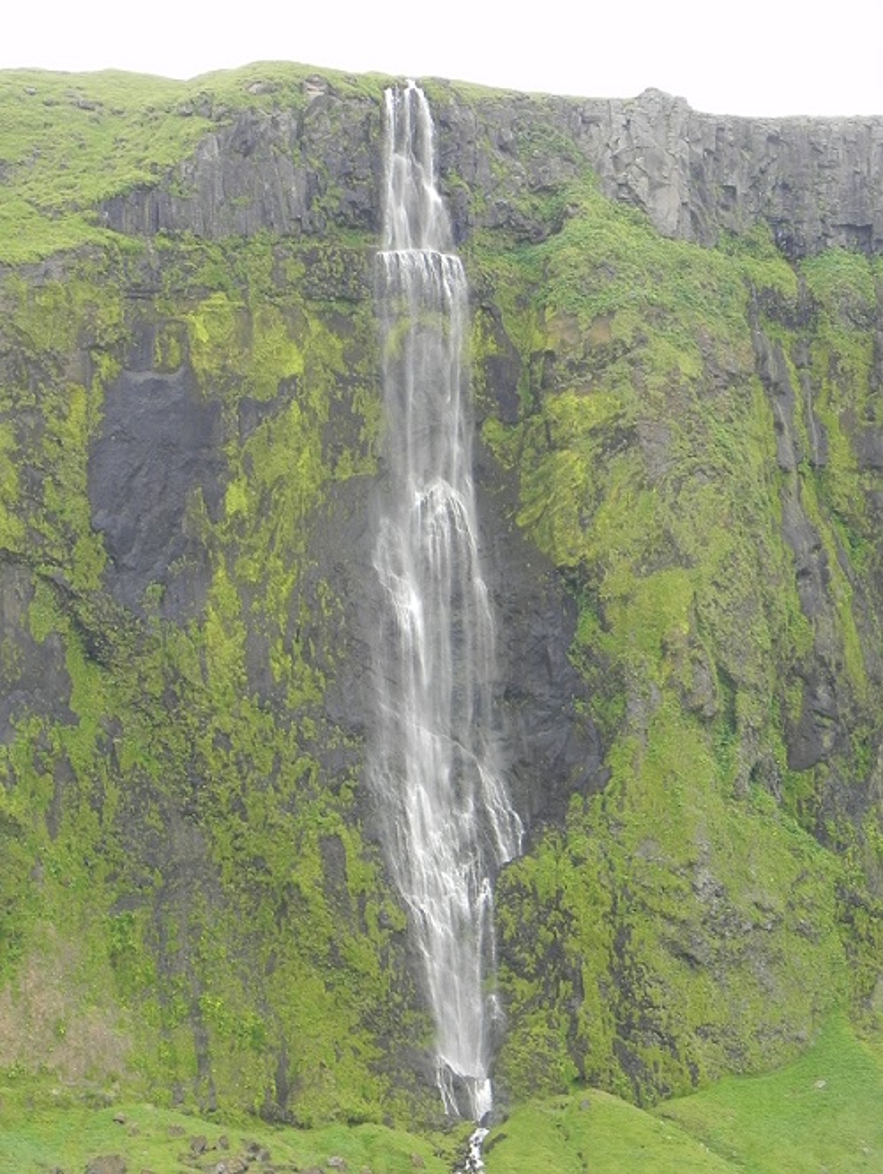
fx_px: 4380
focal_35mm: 129
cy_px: 587
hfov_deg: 11.5
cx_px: 442
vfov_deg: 15.3
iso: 160
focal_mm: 23
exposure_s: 1/140
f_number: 4.5
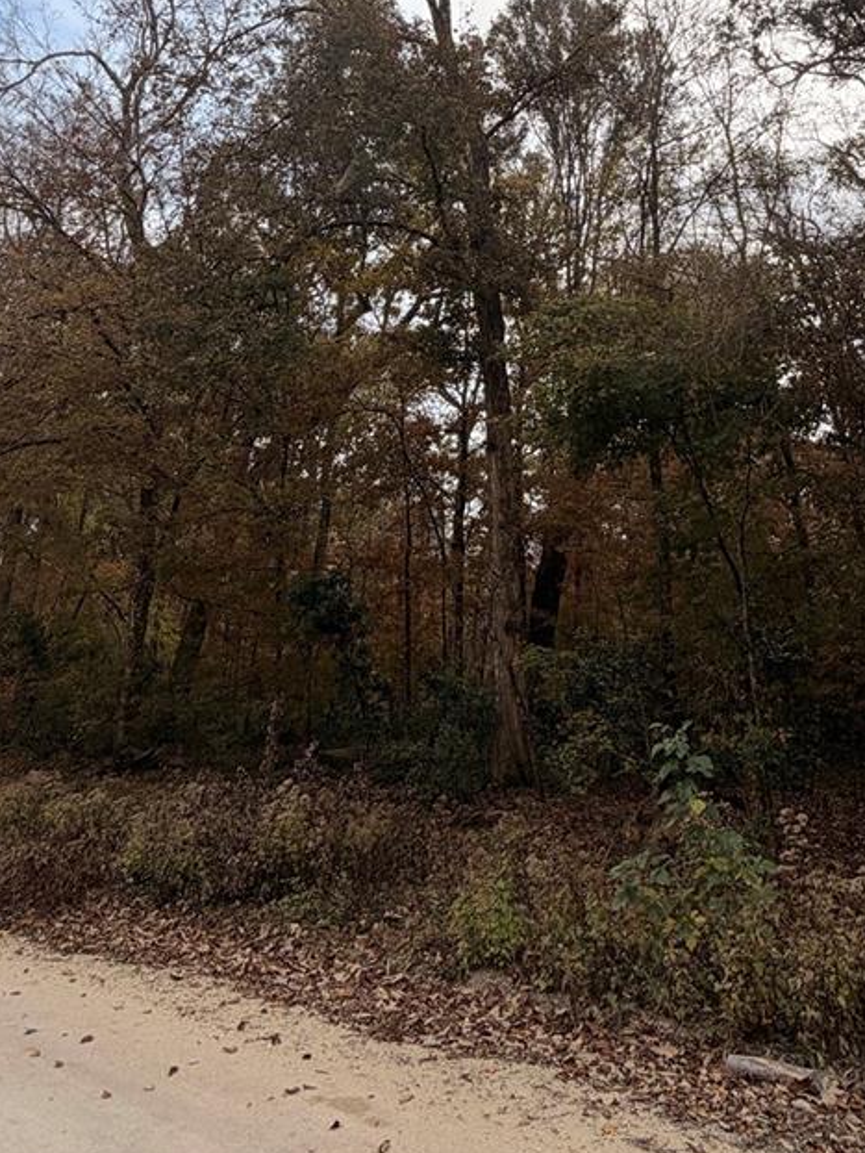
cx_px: 532
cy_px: 241
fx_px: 899
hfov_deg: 50.9
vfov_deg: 60.4
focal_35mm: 27
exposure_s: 1/770
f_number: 2.2
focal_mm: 2.22
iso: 25
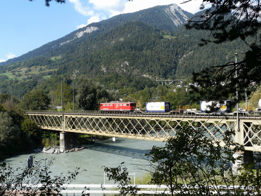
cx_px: 130
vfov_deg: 40.7
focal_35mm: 35
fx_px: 264
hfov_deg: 52.6
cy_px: 98
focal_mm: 5.7
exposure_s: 1/250
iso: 100
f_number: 5
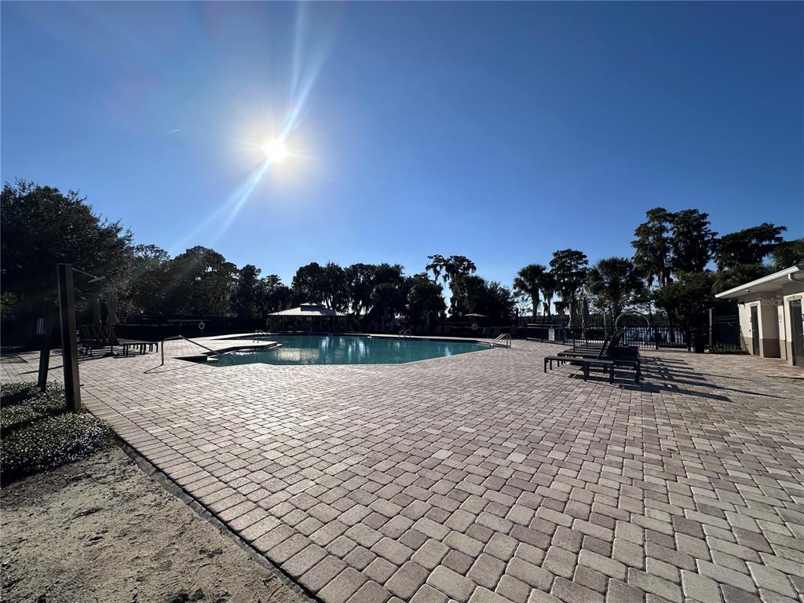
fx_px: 325
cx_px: 402
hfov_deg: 102.1
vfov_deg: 85.7
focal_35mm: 14
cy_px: 302
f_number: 2.2
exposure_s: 1/6897
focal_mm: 2.22
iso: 50
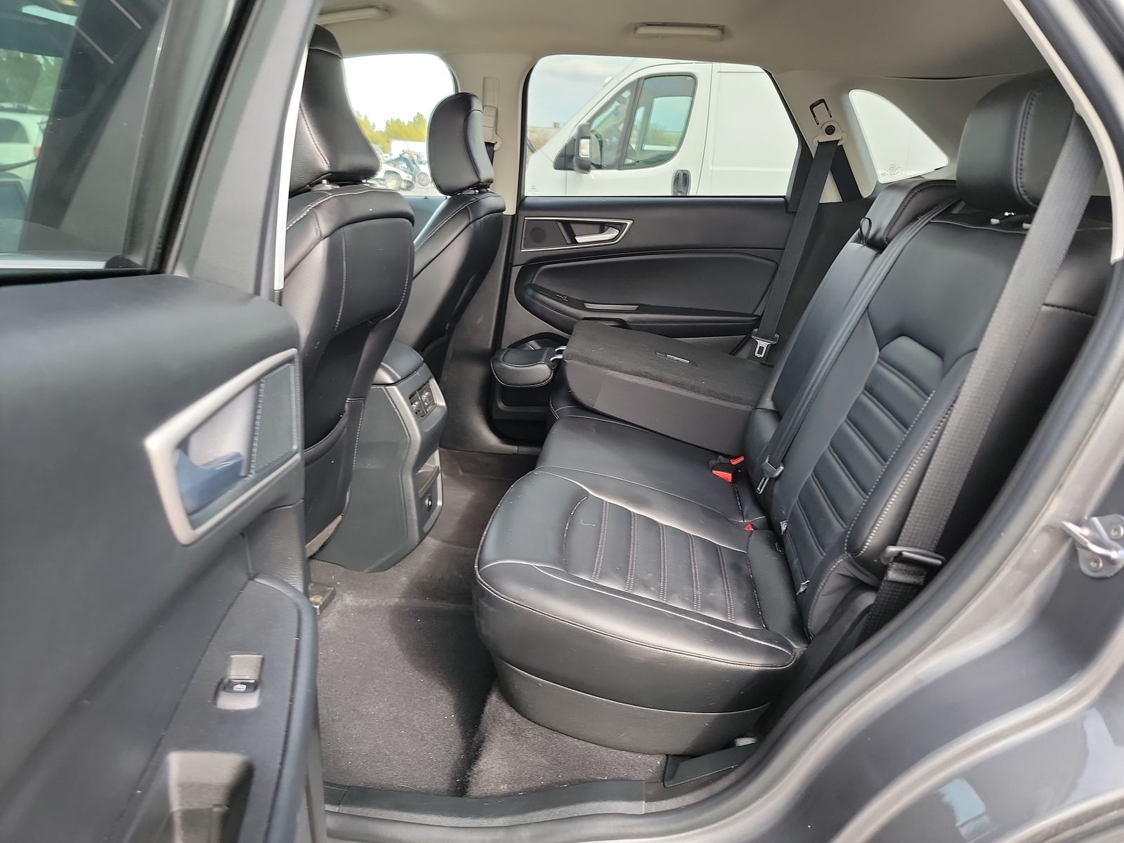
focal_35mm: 24
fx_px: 779
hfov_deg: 71.6
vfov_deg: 56.8
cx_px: 562
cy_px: 422
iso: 81
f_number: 1.8
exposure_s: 1/59
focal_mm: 6.7
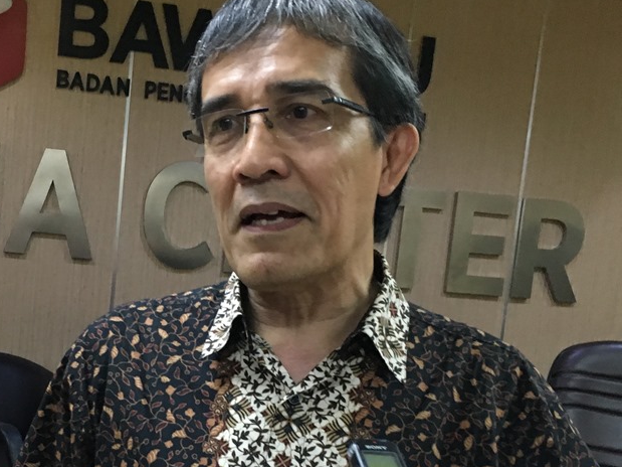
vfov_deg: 30.1
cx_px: 292
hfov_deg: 39.6
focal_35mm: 48
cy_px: 298
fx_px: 862
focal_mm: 4.15
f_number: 2.2
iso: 200
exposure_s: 1/33
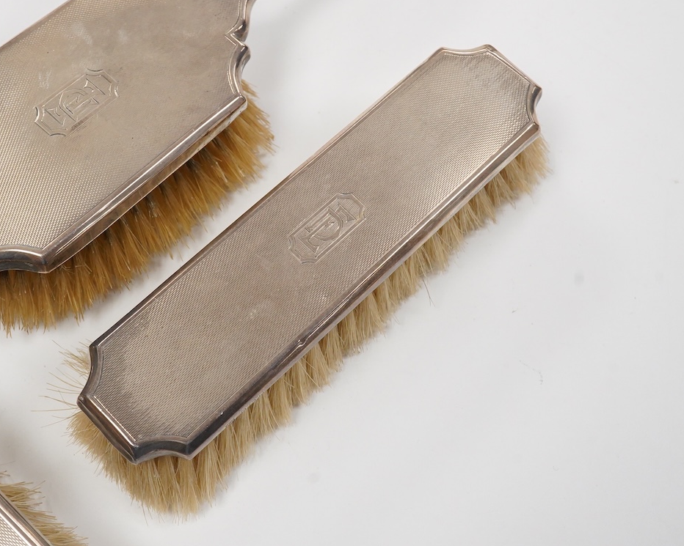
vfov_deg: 29.7
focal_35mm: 51
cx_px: 285
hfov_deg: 36.6
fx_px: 1032
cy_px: 272
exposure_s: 1/100
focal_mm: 30
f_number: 16
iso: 2500
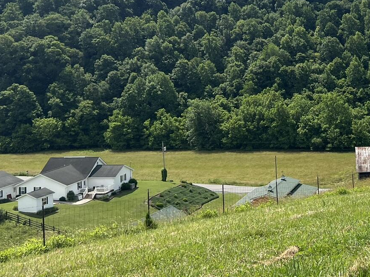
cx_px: 344
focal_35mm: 61
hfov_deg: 30.1
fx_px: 652
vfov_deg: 23.6
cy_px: 49
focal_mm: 5.7
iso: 50
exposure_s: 1/6211
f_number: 1.5
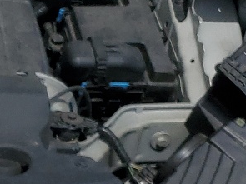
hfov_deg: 12.0
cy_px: 229
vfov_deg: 10.3
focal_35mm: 141
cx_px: -295
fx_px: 1002
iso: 50
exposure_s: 1/10000
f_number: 1.5
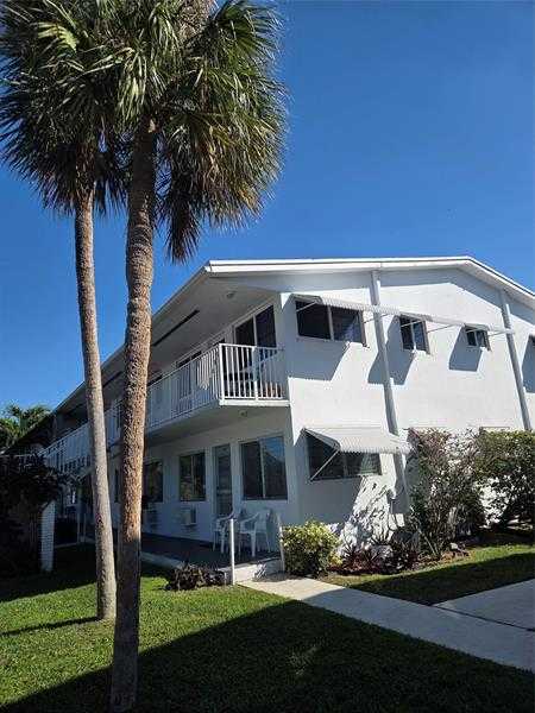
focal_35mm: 23
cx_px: 268
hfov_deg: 58.9
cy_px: 356
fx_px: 474
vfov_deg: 73.9
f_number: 1.8
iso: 80
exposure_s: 1/5004
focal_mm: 5.4
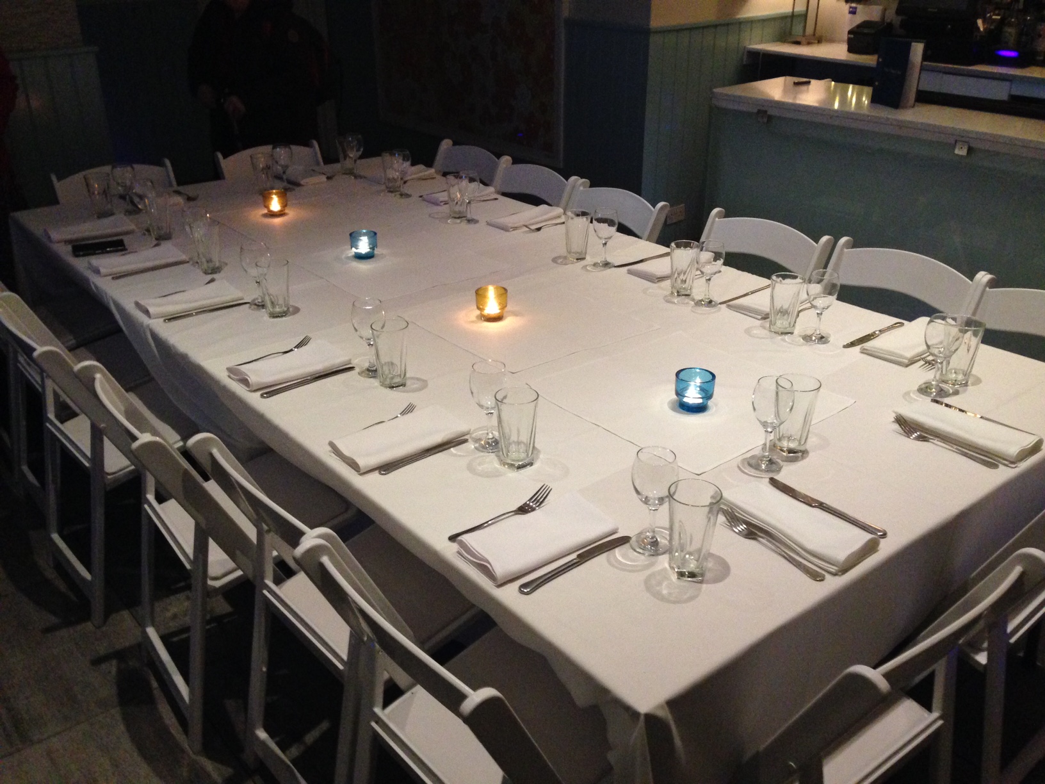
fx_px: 996
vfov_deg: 42.9
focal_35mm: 33
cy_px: 392
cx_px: 522
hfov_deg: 55.4
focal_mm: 4.12
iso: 400
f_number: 2.4
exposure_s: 1/20
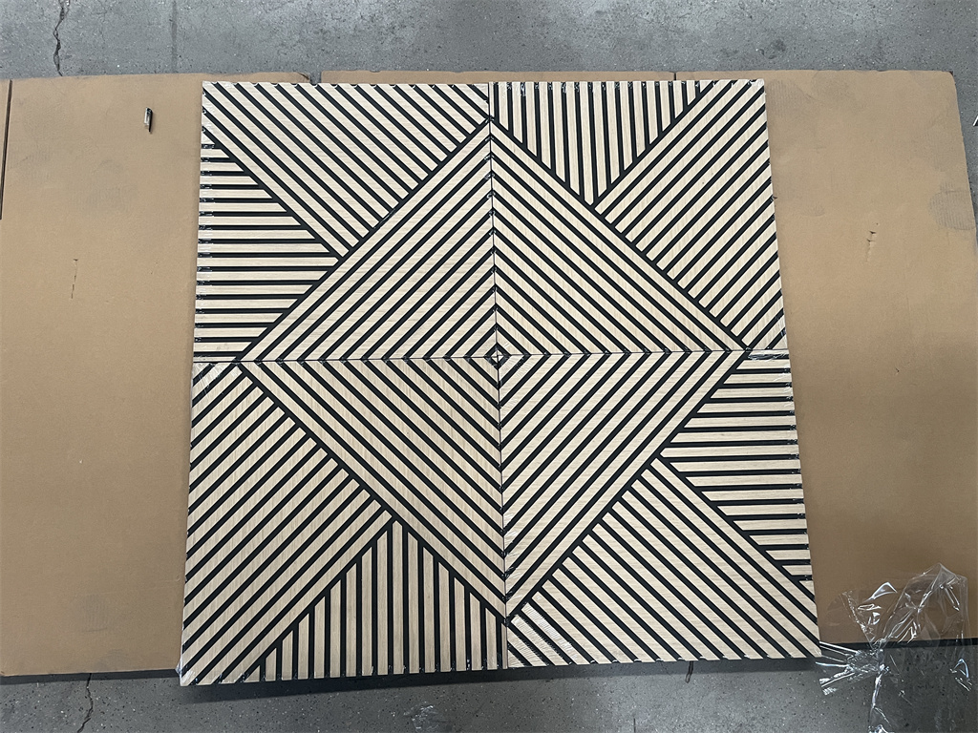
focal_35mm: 26
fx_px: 735
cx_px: 489
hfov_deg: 67.3
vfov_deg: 53.1
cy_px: 366
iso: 200
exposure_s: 1/60
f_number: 1.6
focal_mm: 5.1
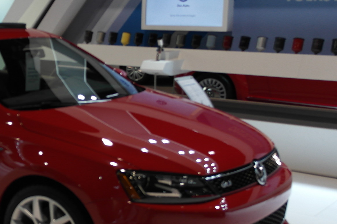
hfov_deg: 29.9
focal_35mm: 64
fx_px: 599
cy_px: 133
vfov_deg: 21.2
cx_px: 24
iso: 200
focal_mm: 20
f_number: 3.5
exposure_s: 1/80
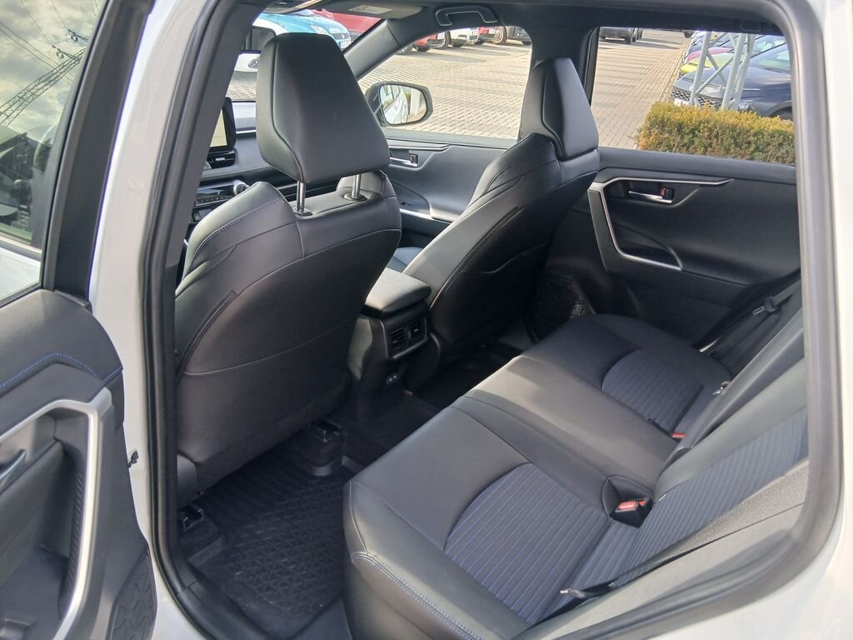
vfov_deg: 53.1
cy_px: 320
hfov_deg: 67.3
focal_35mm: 26
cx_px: 426
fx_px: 641
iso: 100
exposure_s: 1/50
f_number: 1.8
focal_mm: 3.98
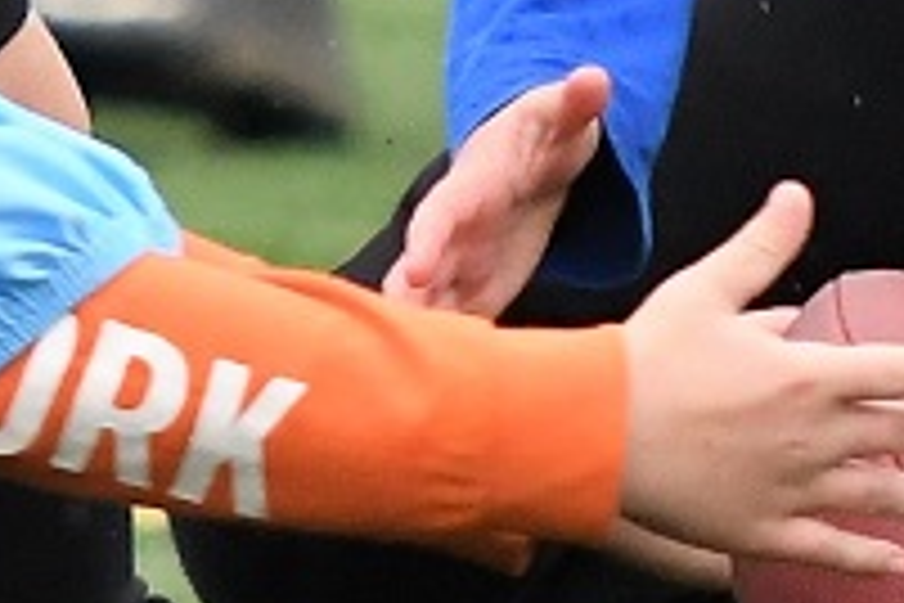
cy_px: -47
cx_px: 450
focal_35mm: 1375
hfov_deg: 1.5
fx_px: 34525
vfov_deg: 1.0
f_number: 2.8
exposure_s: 1/1000
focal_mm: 180
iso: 1400
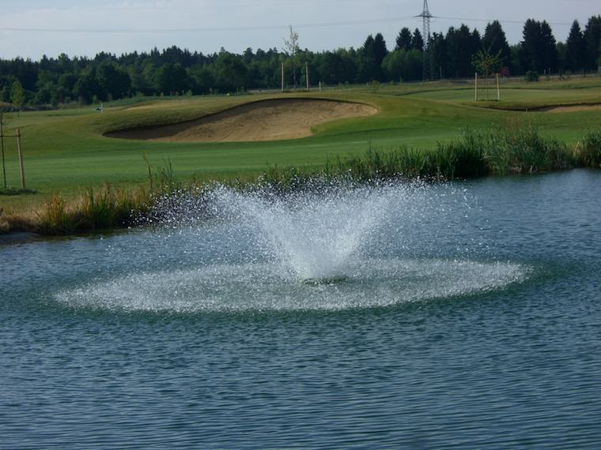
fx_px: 1979
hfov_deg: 17.3
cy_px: 225
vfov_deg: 13.0
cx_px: 300
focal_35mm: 114
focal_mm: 23.7
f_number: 5.4
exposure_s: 1/400
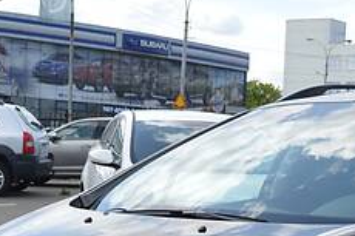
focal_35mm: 94
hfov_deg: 21.4
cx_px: 289
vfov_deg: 14.1
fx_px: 926
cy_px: 276
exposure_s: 1/200
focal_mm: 18
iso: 100
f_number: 7.1
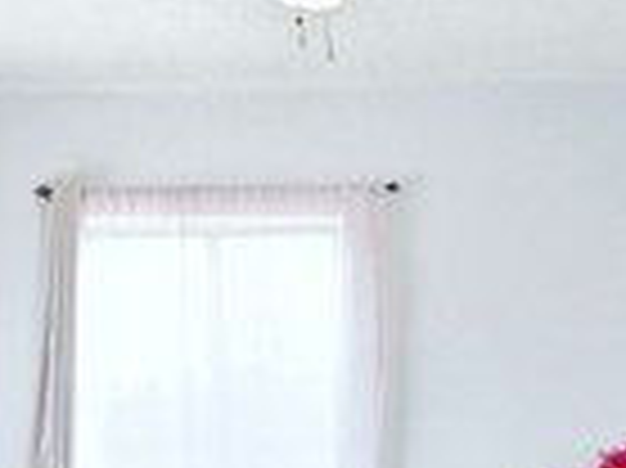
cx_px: 356
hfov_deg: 36.1
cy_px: 450
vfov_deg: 26.3
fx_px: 958
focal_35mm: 53
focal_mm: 12
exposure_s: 1/400
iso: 1600
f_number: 4.5
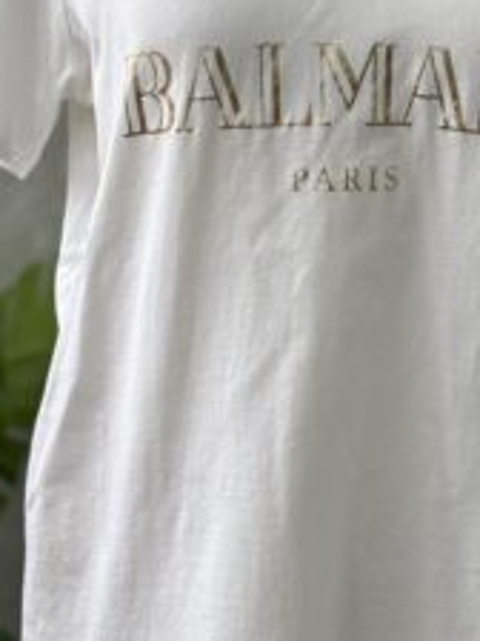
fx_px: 2293
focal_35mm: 124
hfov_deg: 11.9
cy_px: 248
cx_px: 343
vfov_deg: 15.9
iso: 32
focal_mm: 5.96
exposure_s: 1/100
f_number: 1.6
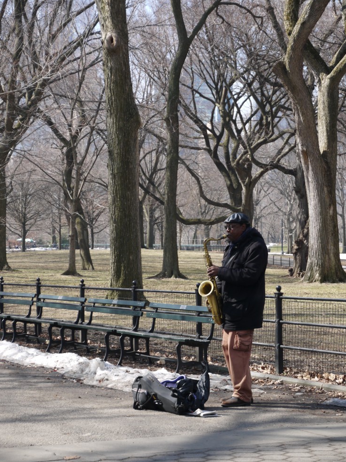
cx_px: 172
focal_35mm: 88
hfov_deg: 16.8
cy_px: 236
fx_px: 1173
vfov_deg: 22.3
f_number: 6.3
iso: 160
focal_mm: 42
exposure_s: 1/200
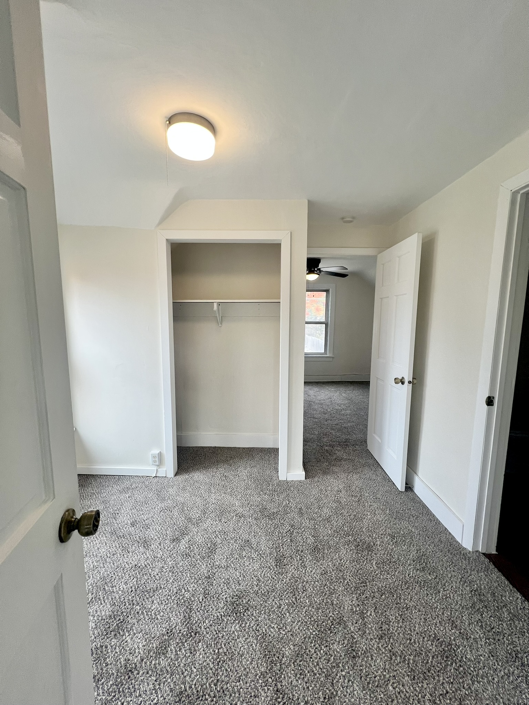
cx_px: 264
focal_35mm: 13
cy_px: 352
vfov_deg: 106.2
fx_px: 265
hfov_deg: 89.9
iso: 64
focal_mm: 1.57
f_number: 1.8
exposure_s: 1/120
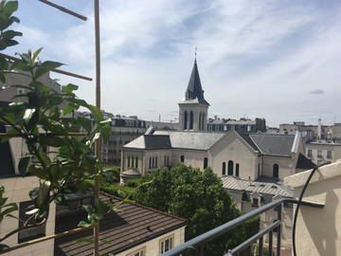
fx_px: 286
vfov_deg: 48.2
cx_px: 170
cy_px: 128
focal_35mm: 29
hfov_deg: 61.7
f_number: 2.2
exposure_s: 1/2198
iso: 25
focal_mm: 4.15
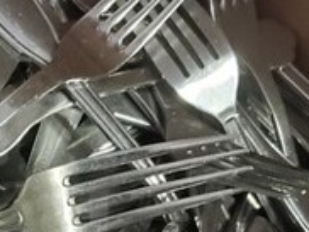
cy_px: 225
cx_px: -2
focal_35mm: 87
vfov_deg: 16.7
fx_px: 778
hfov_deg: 21.7
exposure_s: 1/60
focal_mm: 4.3
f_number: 1.5
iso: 1000
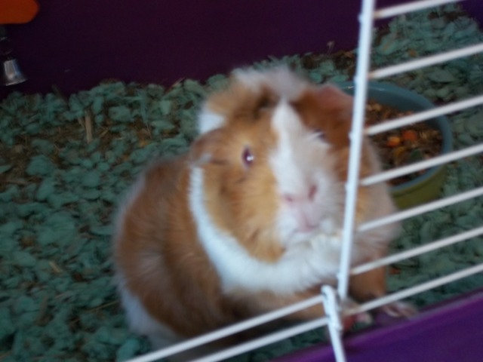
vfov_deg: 21.0
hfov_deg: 27.8
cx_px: 242
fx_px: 977
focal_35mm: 70
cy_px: 181
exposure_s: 1/8
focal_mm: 12.5
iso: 221
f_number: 4.4
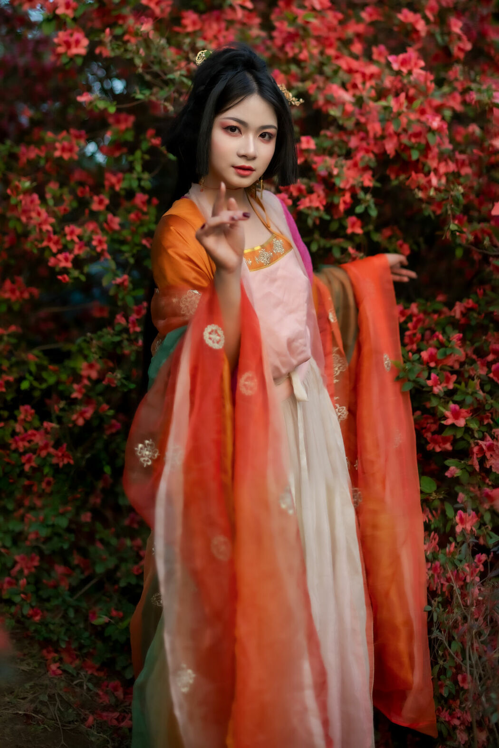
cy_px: 374
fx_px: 1039
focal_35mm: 50
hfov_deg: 27.0
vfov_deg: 39.6
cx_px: 250
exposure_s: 1/3200
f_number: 1.4
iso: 1000
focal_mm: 50
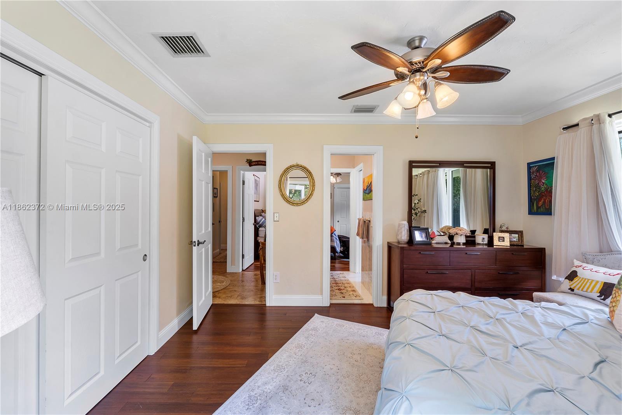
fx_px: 259
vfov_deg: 77.3
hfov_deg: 100.4
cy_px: 208
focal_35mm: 15
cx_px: 311
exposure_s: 1/10
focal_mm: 10
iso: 160
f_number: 11
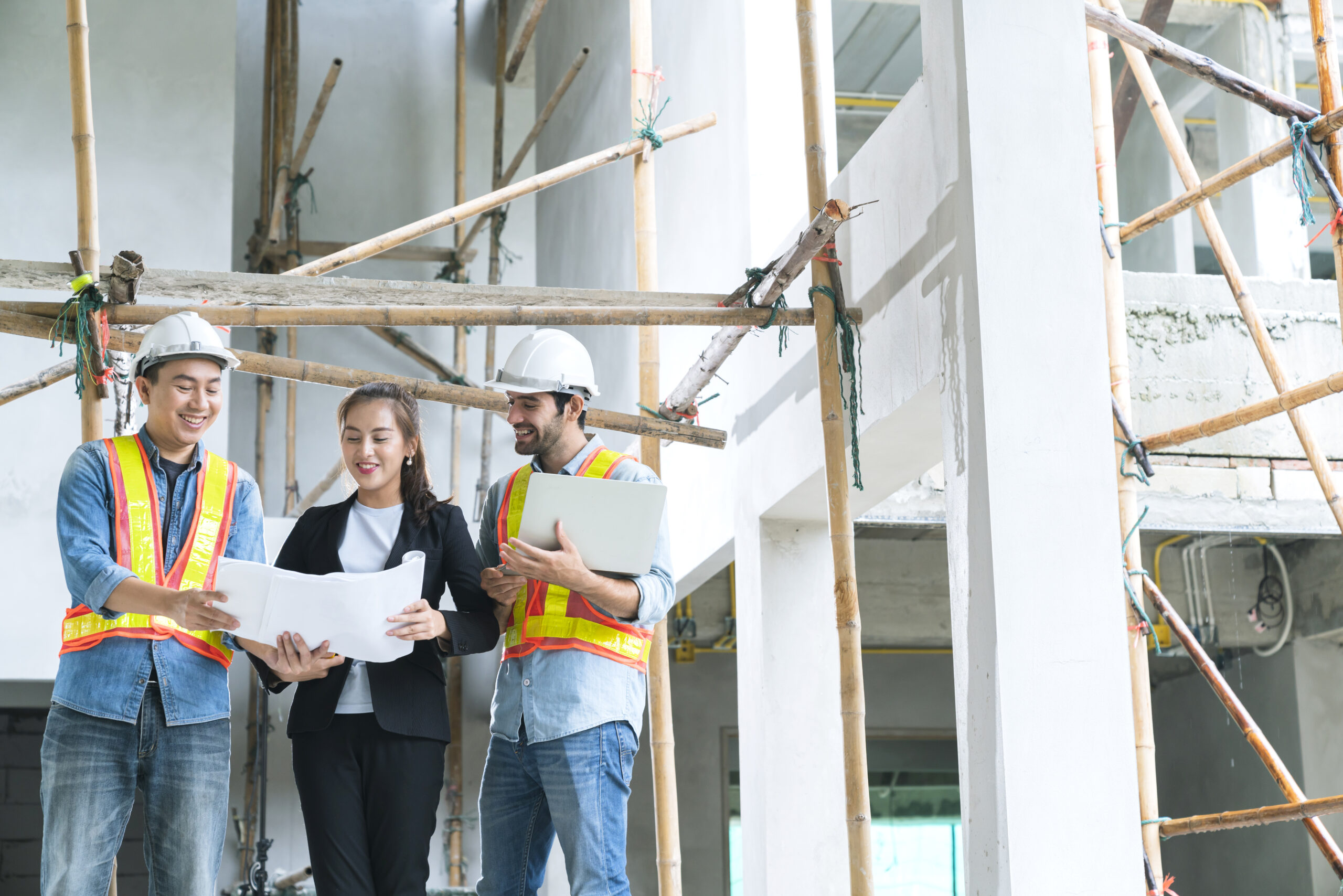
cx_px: 672
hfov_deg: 32.9
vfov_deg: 22.3
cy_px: 448
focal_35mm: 61
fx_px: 2276
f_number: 3.5
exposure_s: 1/160
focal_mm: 61
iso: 400
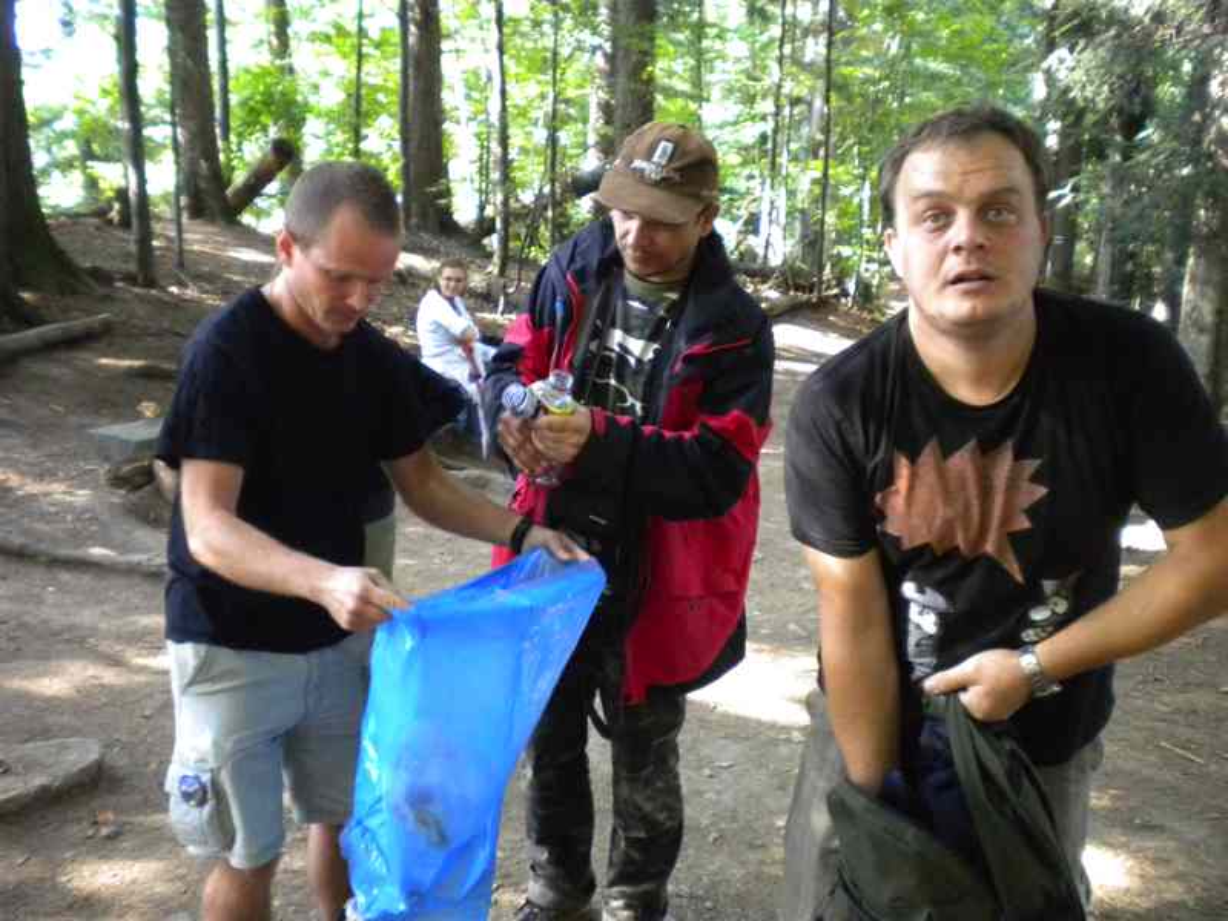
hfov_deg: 52.6
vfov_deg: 40.7
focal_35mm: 35
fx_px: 1242
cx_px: 614
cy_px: 460
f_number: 3.1
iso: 696
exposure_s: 1/66.1
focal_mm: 6.3
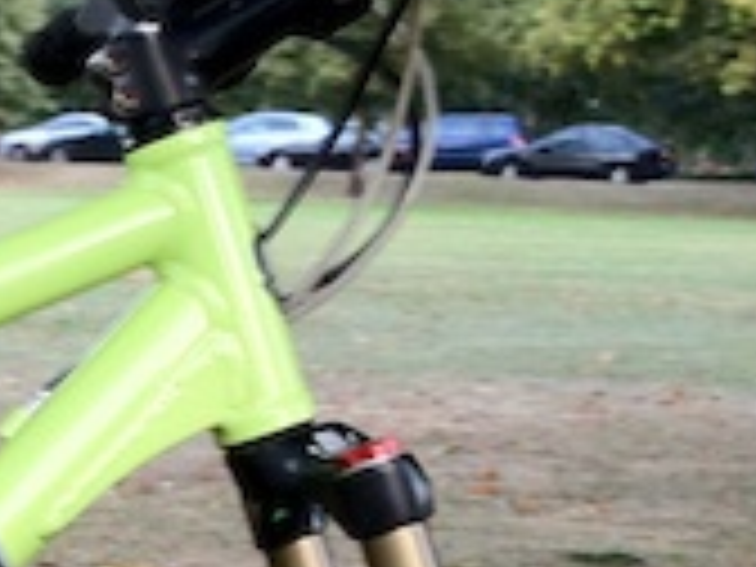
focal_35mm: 167
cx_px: -540
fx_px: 3647
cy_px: 927
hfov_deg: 11.1
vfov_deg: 8.6
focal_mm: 4.28
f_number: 2.4
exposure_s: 1/30
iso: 64
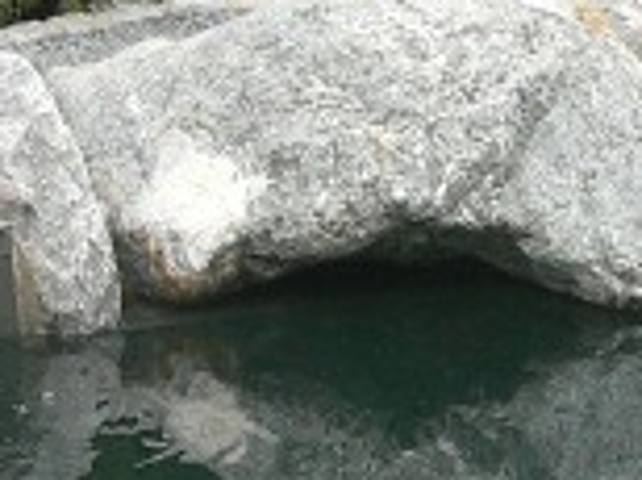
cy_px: 755
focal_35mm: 203
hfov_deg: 9.6
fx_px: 3759
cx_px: 842
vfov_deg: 7.2
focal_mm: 6.5
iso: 100
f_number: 2.8
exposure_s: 1/160
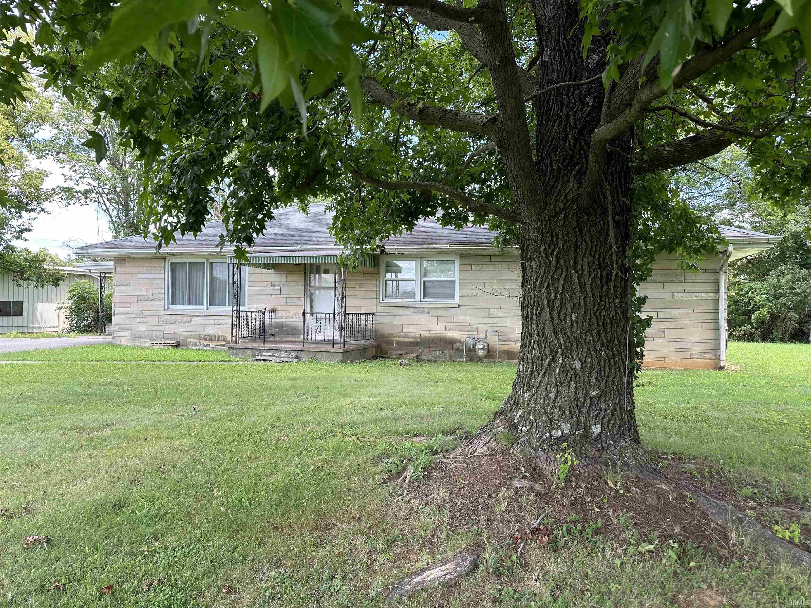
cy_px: 304
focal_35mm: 24
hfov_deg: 71.6
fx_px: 562
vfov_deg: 56.8
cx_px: 406
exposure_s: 1/330
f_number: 1.78
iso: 80
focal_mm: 6.86
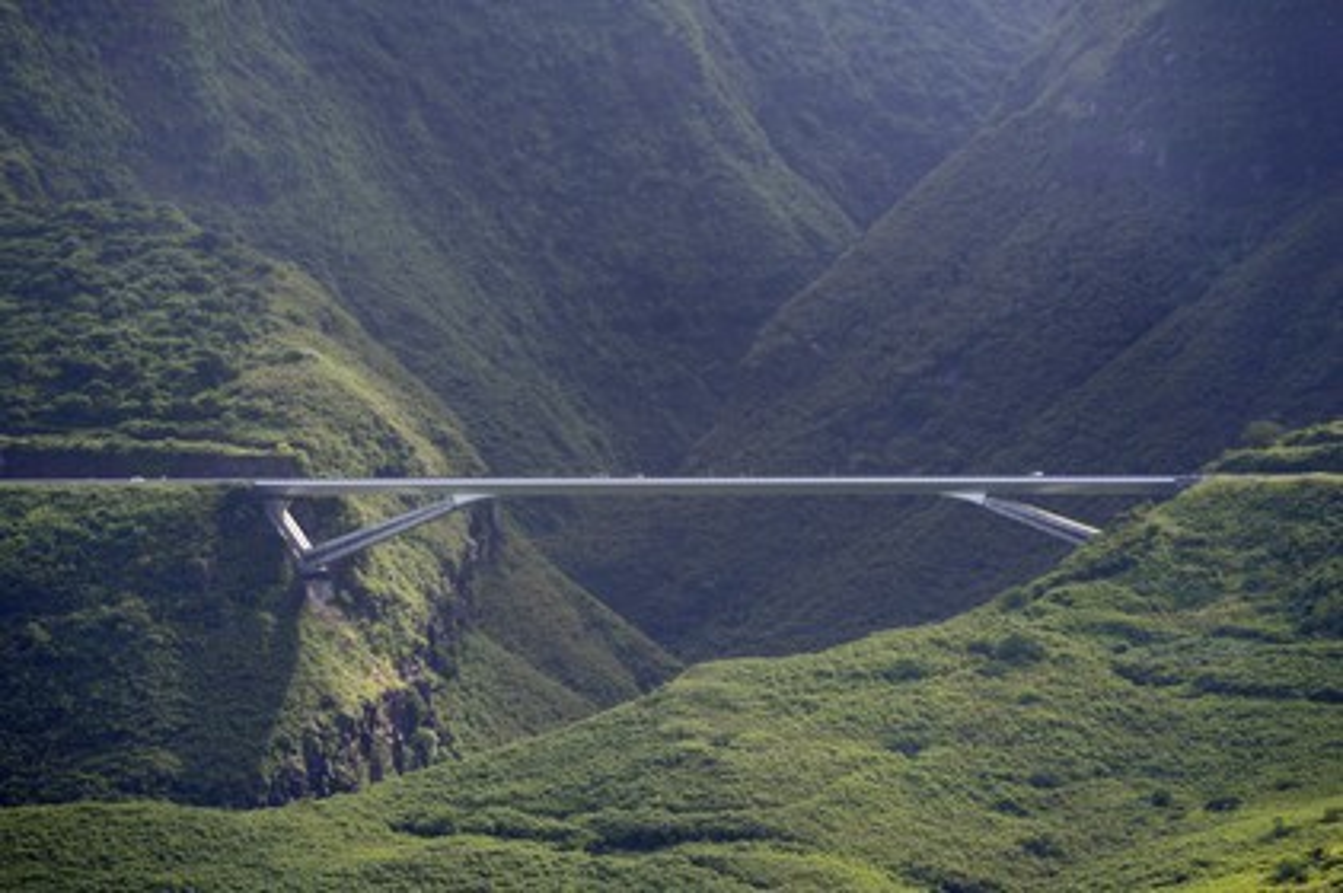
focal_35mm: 200
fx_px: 7455
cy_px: 446
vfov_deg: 6.9
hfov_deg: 10.3
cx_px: 672
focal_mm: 200
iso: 800
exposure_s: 1/1250
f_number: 7.1
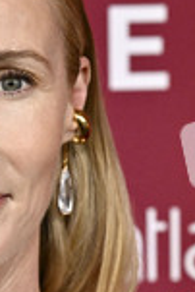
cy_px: 240
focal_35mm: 396
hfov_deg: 3.5
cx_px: -50
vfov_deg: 5.2
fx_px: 3210
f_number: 5
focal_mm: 150
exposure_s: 1/320
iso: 3200
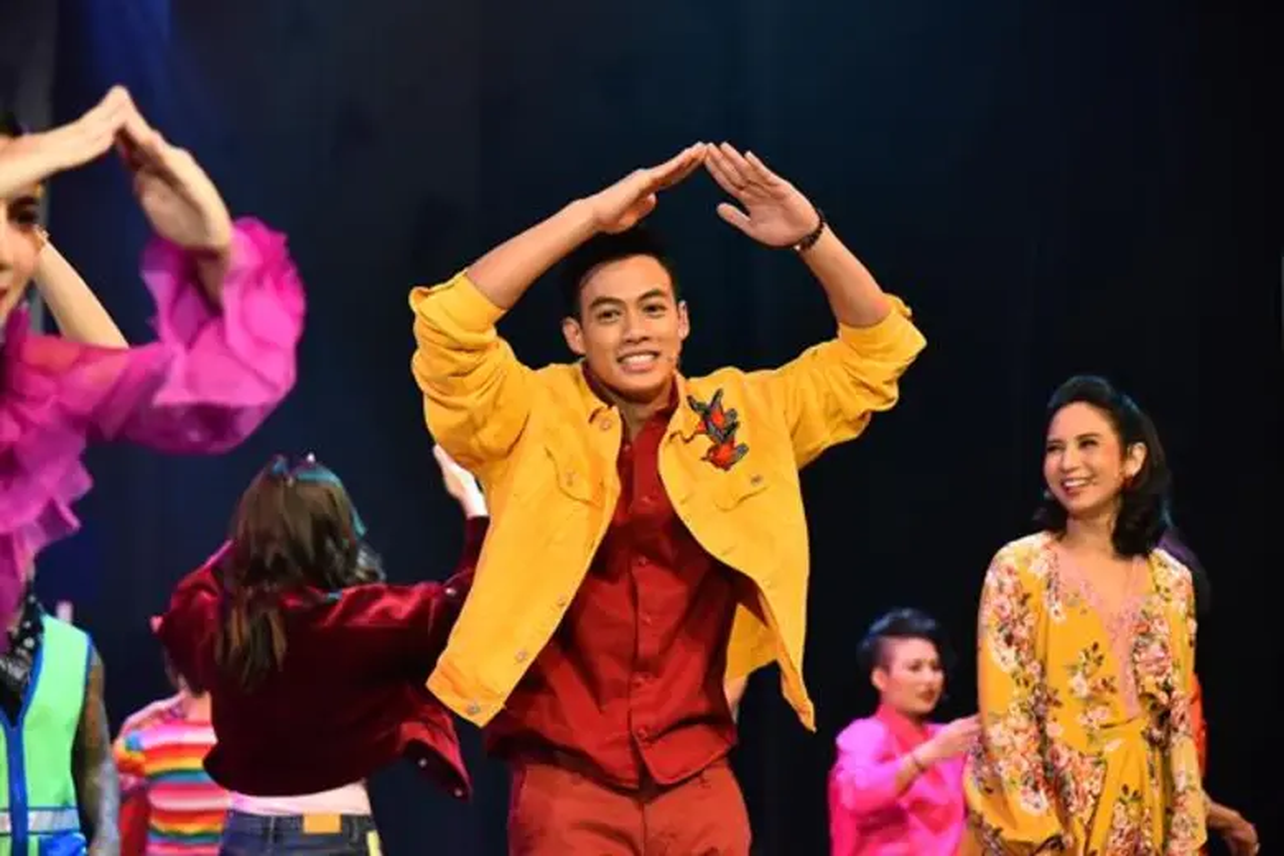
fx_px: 3566
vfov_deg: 13.7
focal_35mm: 100
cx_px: 642
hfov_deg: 20.4
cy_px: 428
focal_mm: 100
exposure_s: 1/320
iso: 4000
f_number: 4.5
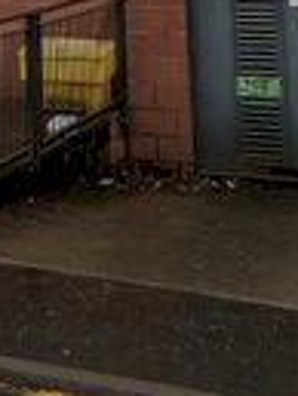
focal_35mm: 110
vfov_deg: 16.0
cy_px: -244
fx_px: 1261
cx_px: -169
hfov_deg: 12.7
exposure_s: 1/469
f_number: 1.8
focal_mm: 4.44
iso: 60
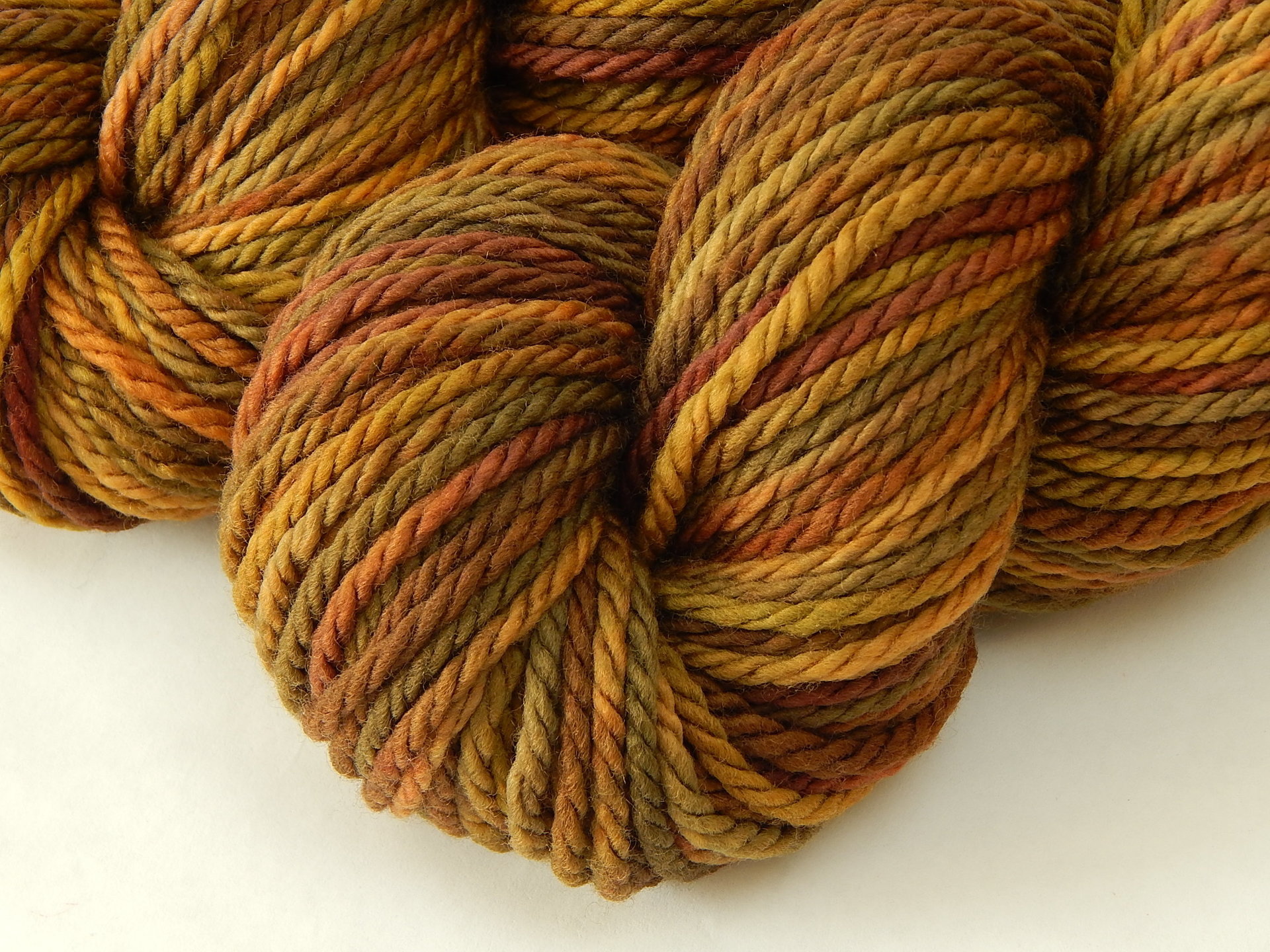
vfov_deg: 14.1
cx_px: 635
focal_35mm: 105
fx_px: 3852
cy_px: 476
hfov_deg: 18.7
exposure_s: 1/25
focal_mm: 18.7
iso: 125
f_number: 4.5
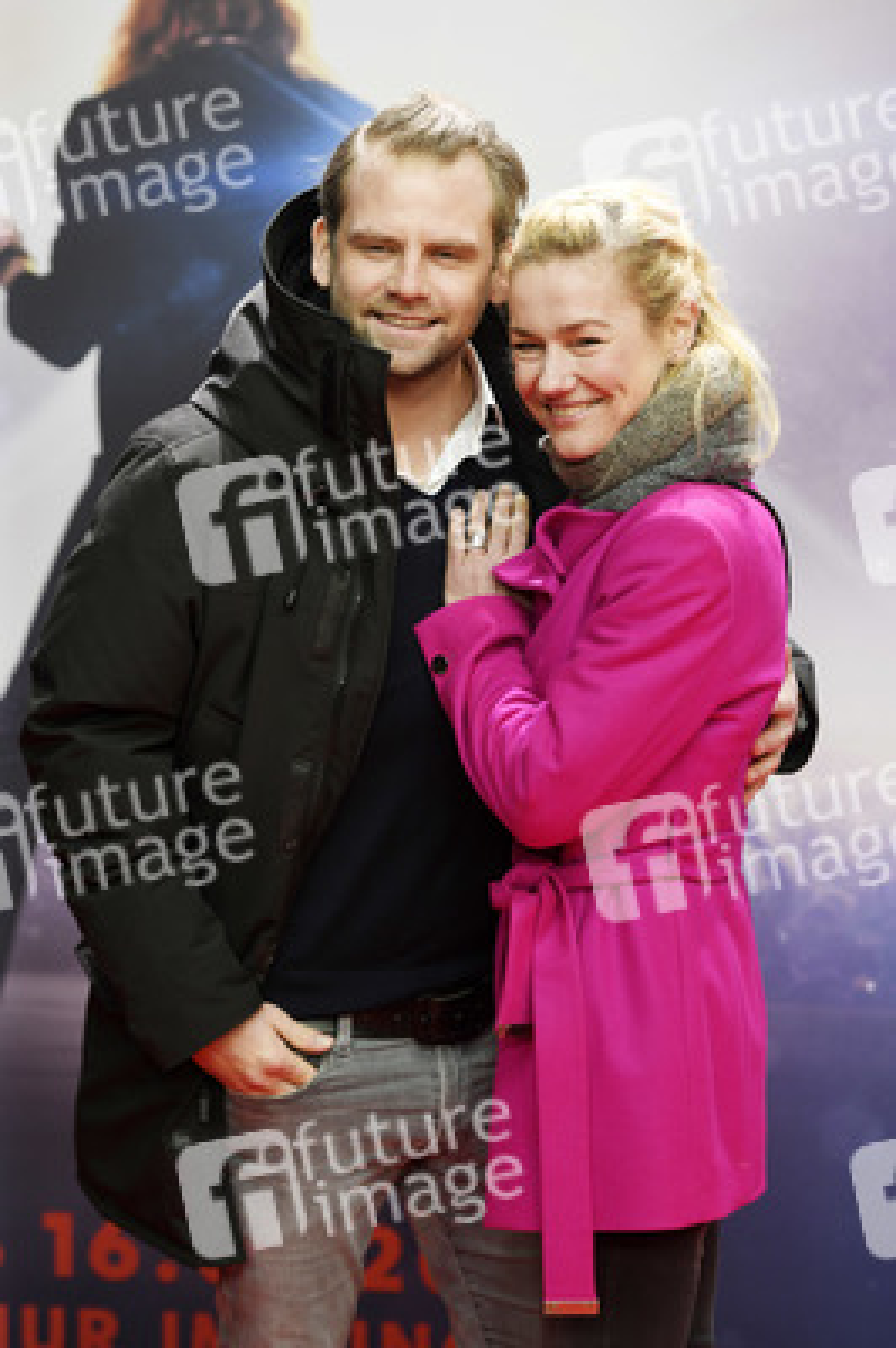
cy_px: 674
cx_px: 448
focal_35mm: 120
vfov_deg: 17.1
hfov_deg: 11.4
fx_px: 4487
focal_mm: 120
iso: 800
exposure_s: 1/500
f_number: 3.5
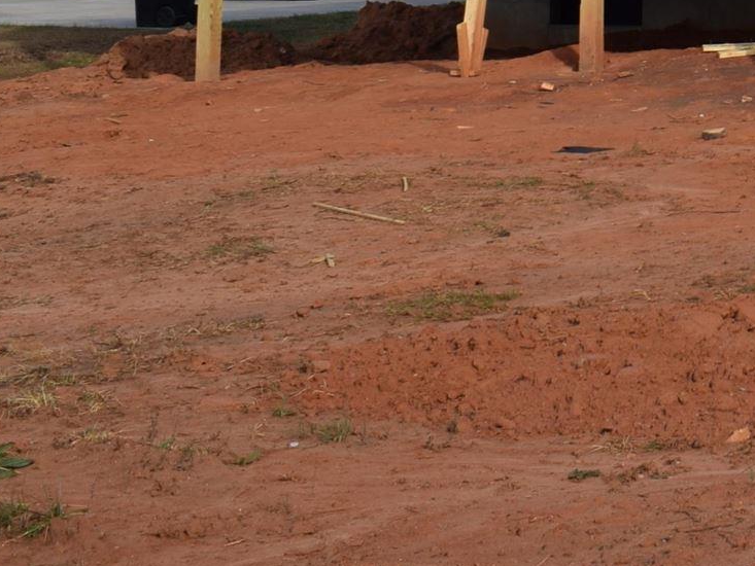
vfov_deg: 10.5
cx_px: 1320
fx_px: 2901
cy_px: -474
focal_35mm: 133
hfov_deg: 13.4
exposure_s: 1/200
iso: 100
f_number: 7.1
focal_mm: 22
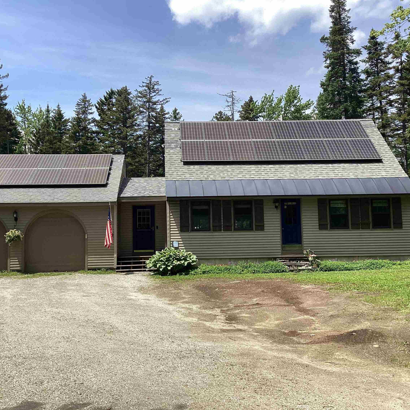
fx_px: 496
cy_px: 206
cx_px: 185
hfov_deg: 44.9
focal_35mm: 37
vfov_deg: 44.9
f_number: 2.4
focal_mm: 3.3
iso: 25
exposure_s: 1/791
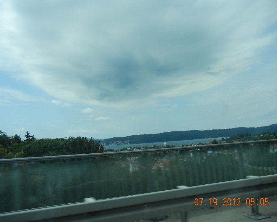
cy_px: 112
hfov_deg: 55.6
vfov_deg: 45.8
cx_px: 136
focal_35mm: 32
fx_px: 262
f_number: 7
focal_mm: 5.4
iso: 160
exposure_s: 1/454
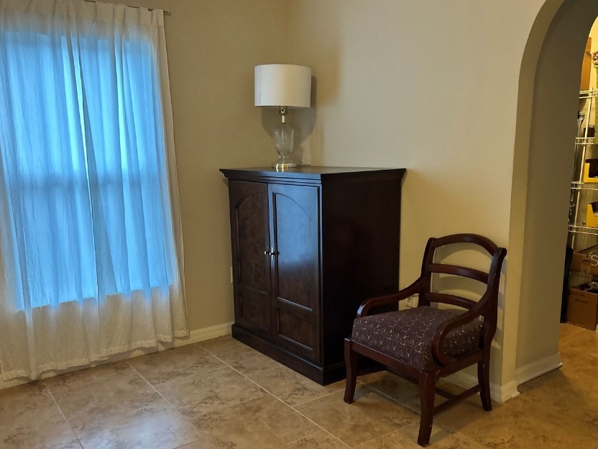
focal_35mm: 32
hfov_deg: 56.8
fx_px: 553
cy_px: 260
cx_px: 290
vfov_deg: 44.0
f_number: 1.5
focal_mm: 5.7
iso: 200
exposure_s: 1/60
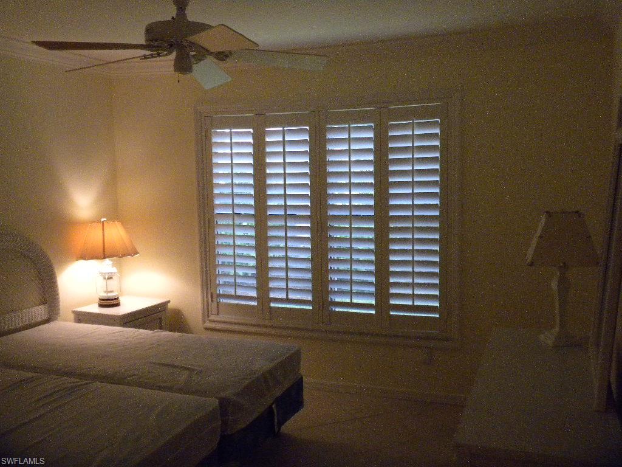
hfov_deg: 50.1
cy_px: 234
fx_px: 665
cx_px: 311
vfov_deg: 38.7
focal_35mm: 37
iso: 706
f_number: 3.5
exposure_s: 1/162
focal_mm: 6.6
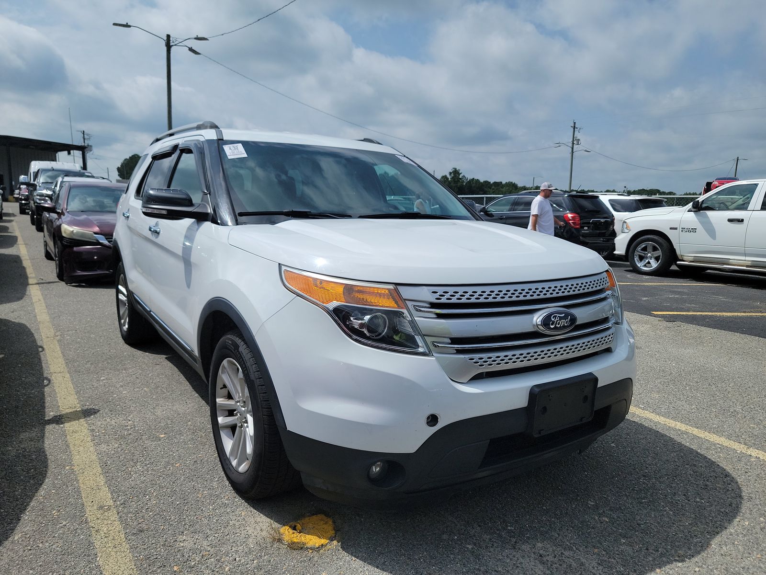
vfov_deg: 56.8
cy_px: 288
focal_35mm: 24
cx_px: 383
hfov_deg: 71.6
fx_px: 531
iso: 50
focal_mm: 6.7
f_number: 1.8
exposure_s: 1/1951
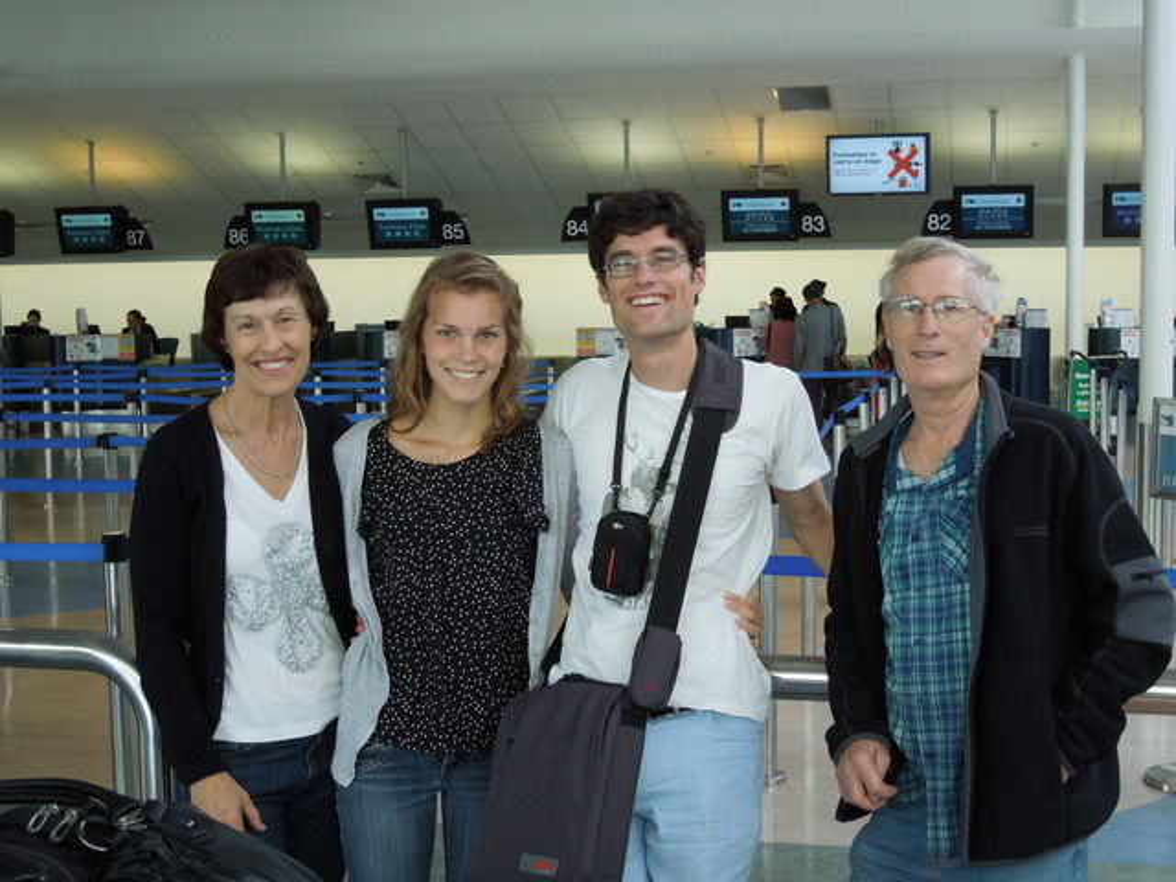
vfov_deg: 30.3
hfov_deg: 39.7
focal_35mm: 48
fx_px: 1631
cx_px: 588
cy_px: 441
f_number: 4
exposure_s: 1/50
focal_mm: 8.7
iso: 180
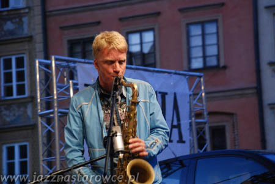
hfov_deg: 13.7
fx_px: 1147
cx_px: 138
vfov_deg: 9.2
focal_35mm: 150
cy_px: 92
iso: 1250
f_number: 5.6
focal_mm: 100
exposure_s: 1/20
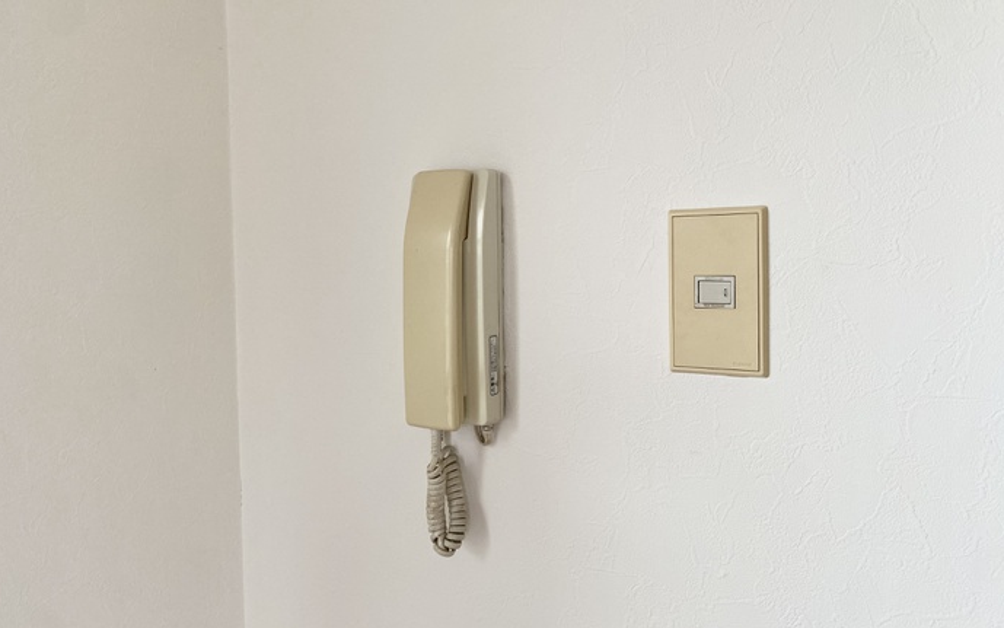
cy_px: 289
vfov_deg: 44.5
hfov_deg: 66.5
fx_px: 766
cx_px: 506
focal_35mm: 28
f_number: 1.8
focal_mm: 4.25
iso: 125
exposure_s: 1/118
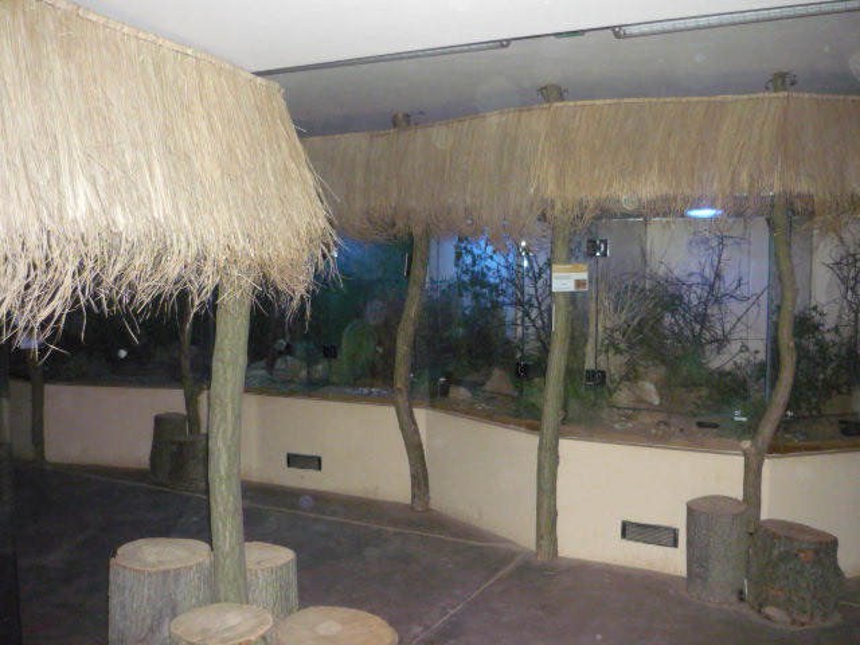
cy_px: 322
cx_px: 430
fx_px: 820
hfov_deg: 55.4
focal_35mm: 33
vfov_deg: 42.9
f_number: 2.8
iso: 640
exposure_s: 1/30
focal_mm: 5.5
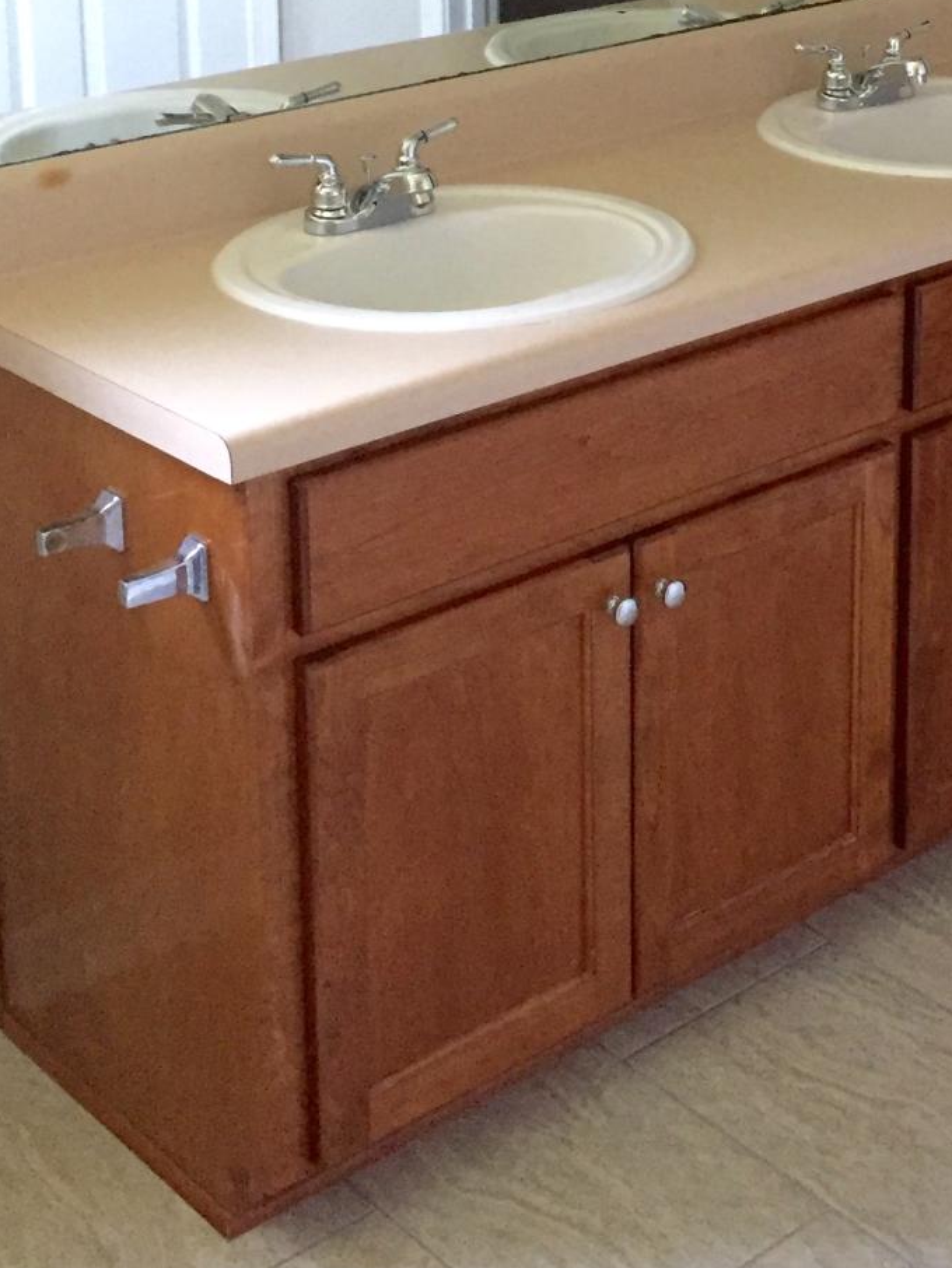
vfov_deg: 28.6
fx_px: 2346
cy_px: 38
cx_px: 776
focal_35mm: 64
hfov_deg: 22.6
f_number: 2.2
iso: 200
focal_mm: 4.15
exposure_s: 1/30
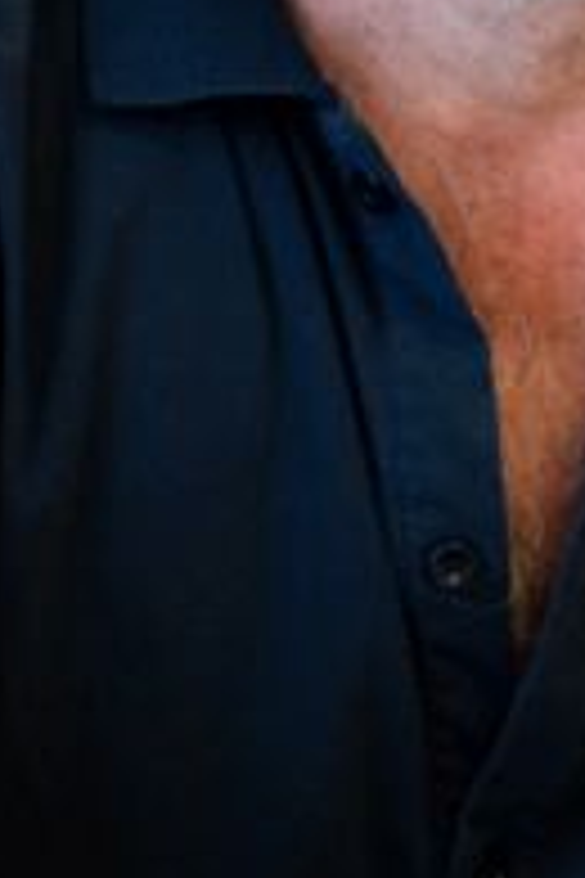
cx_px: 652
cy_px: -207
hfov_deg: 2.4
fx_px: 14234
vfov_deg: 3.5
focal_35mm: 584
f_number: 2.8
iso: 1250
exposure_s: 1/125
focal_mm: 190
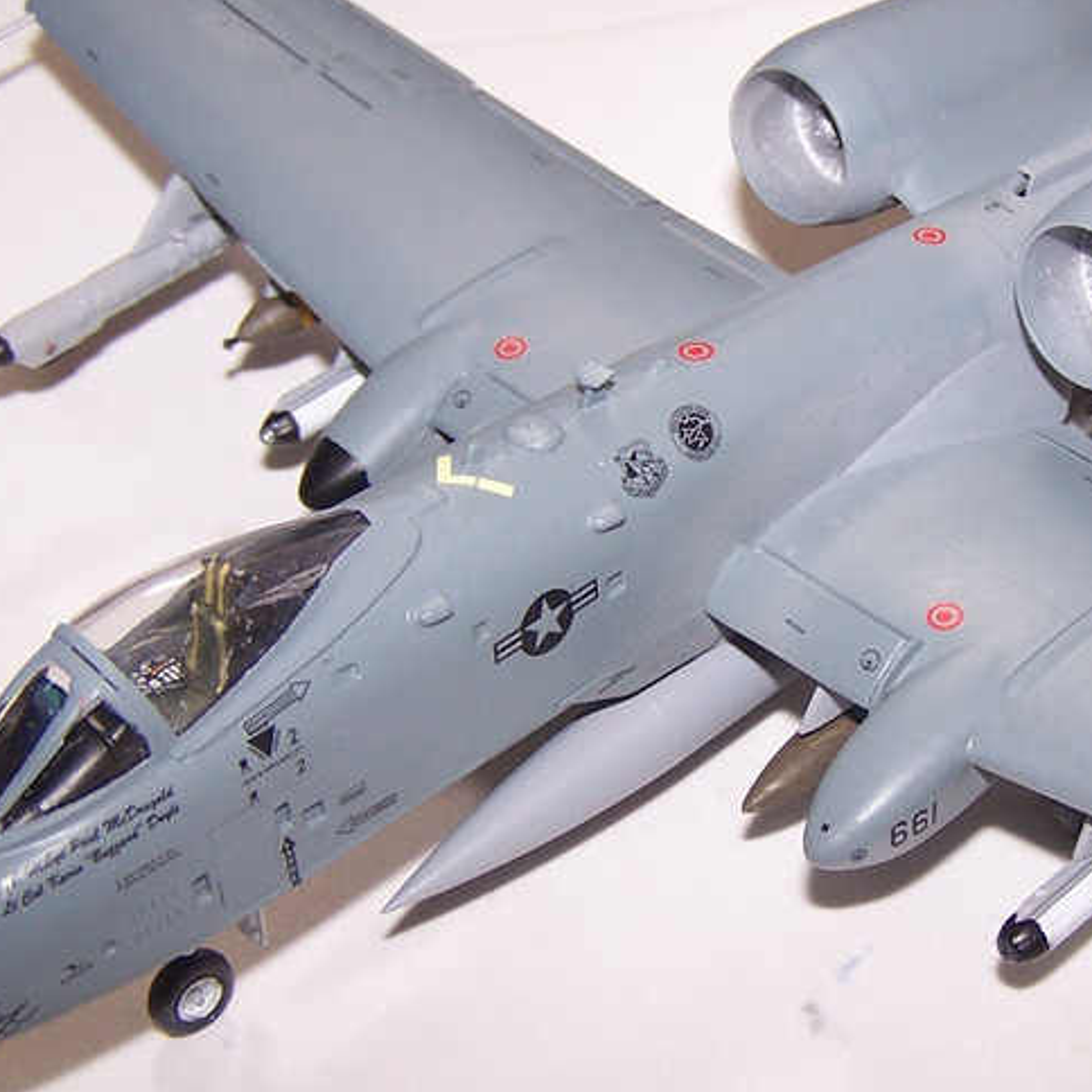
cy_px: 553
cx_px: 886
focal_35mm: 74
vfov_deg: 23.4
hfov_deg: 23.0
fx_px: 2641
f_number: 2.8
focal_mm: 6.3
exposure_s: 1/60
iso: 80
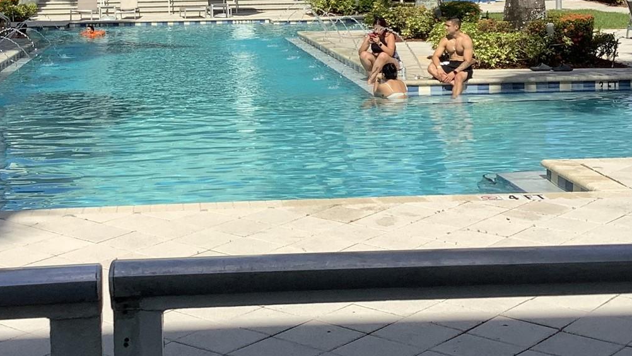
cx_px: 247
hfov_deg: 30.5
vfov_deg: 17.2
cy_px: 18
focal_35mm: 69
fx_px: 1156
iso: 25
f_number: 2.4
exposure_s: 1/1812
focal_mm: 3.3
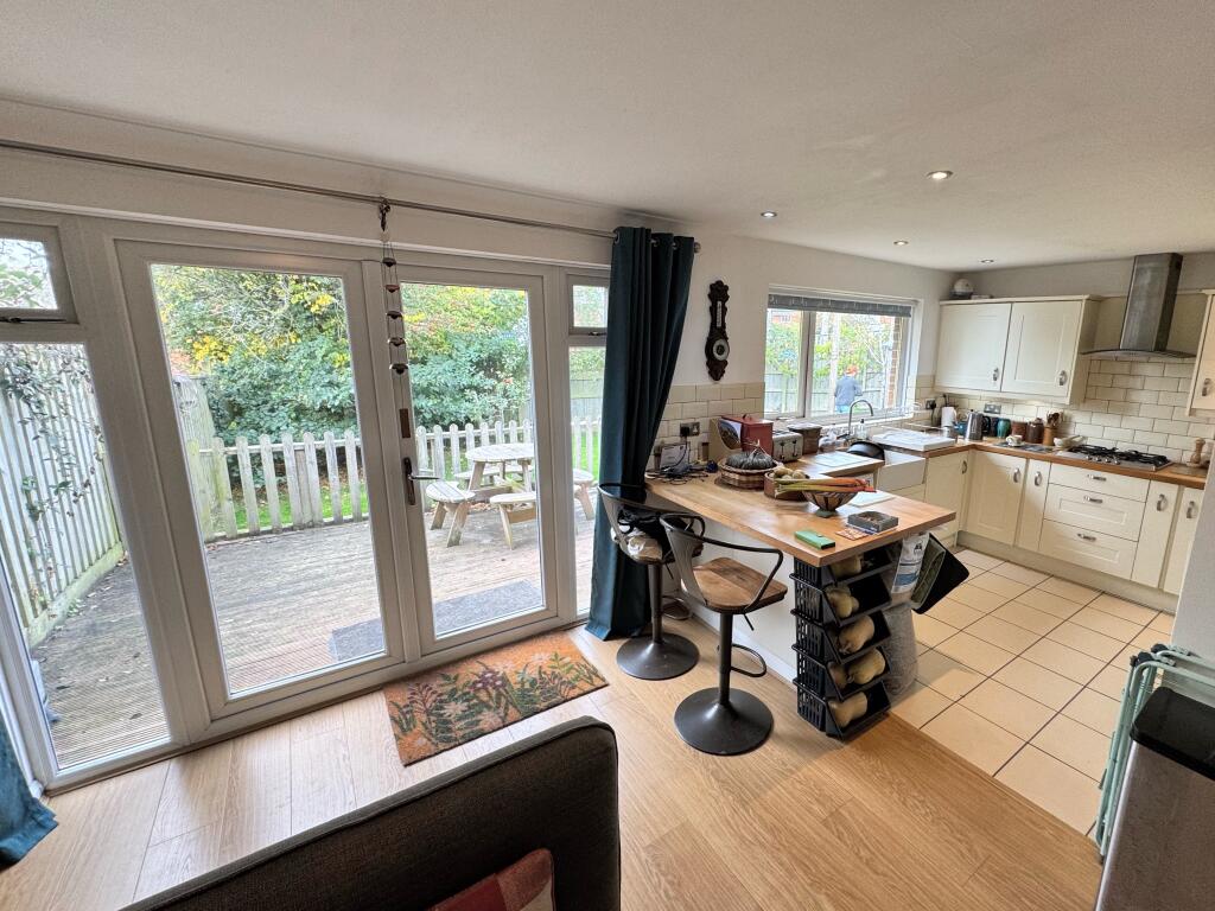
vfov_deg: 85.7
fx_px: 491
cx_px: 608
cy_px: 456
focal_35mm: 14
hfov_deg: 102.1
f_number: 2.2
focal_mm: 2.22
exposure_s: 1/100
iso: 80
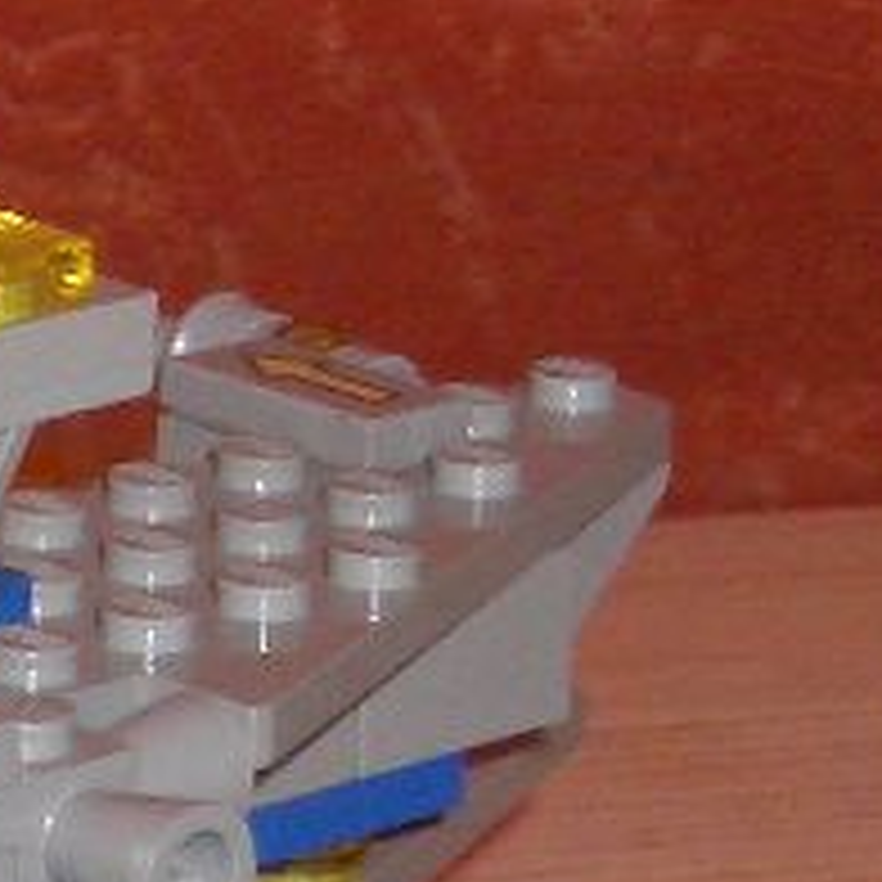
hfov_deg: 6.0
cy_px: 1364
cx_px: -428
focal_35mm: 287
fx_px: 8273
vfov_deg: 6.0
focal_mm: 10.2
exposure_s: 1/40
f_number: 5.6
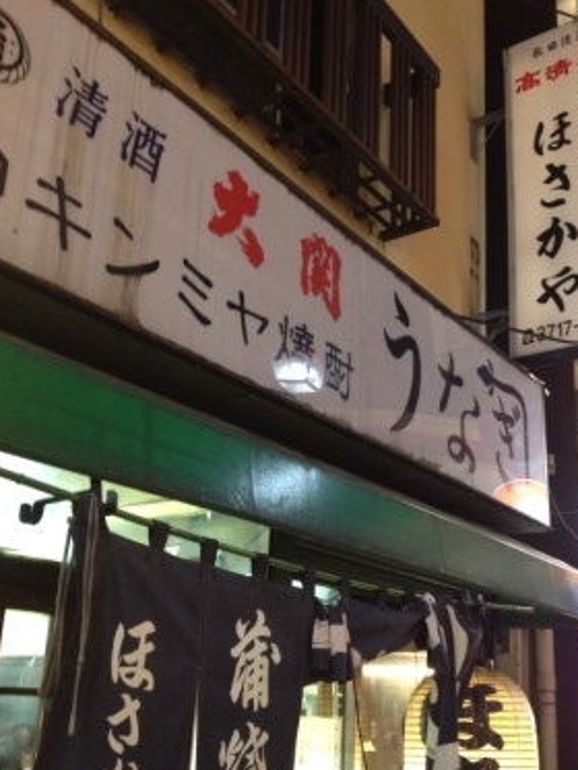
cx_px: 312
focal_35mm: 42
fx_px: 935
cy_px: 436
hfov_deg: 34.4
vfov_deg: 44.7
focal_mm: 4.28
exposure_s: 1/15
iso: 500
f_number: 2.4
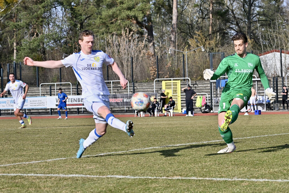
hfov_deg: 21.5
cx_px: 144
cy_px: 96
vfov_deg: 14.4
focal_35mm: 95
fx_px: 763
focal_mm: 95
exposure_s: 1/1600
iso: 400
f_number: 6.3
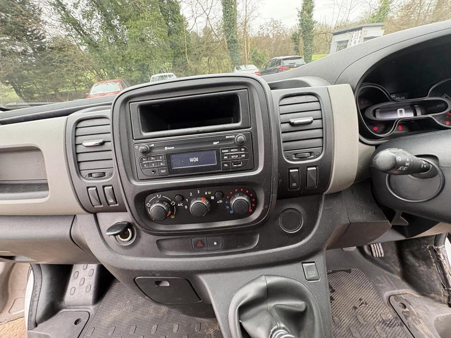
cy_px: 169
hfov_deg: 102.1
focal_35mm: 14
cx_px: 226
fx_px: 182
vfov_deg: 85.7
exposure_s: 1/60
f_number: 2.2
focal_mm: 2.22
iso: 250
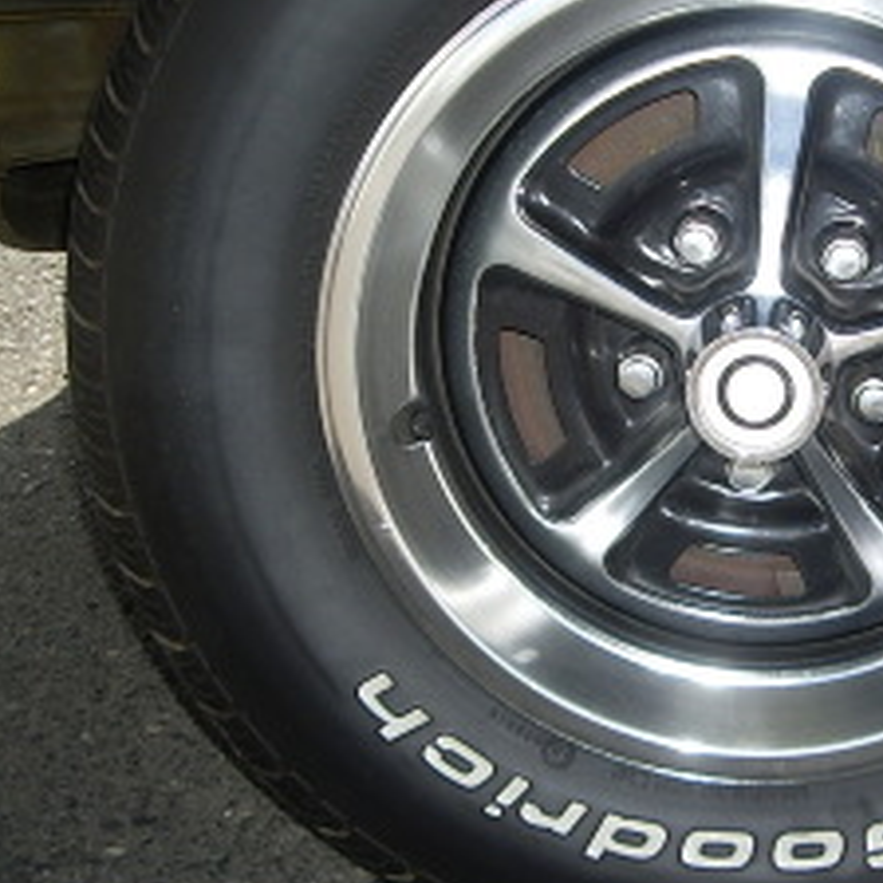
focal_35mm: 60
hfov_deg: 27.7
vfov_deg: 28.6
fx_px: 1732
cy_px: 367
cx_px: 769
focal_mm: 6.2
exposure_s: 1/500
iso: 50
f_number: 2.7
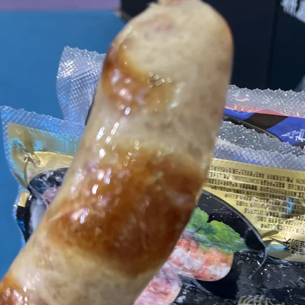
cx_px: 294
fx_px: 628
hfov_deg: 26.1
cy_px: 244
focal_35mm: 63
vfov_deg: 26.8
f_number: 1.6
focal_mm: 5.1
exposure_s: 1/100
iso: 125
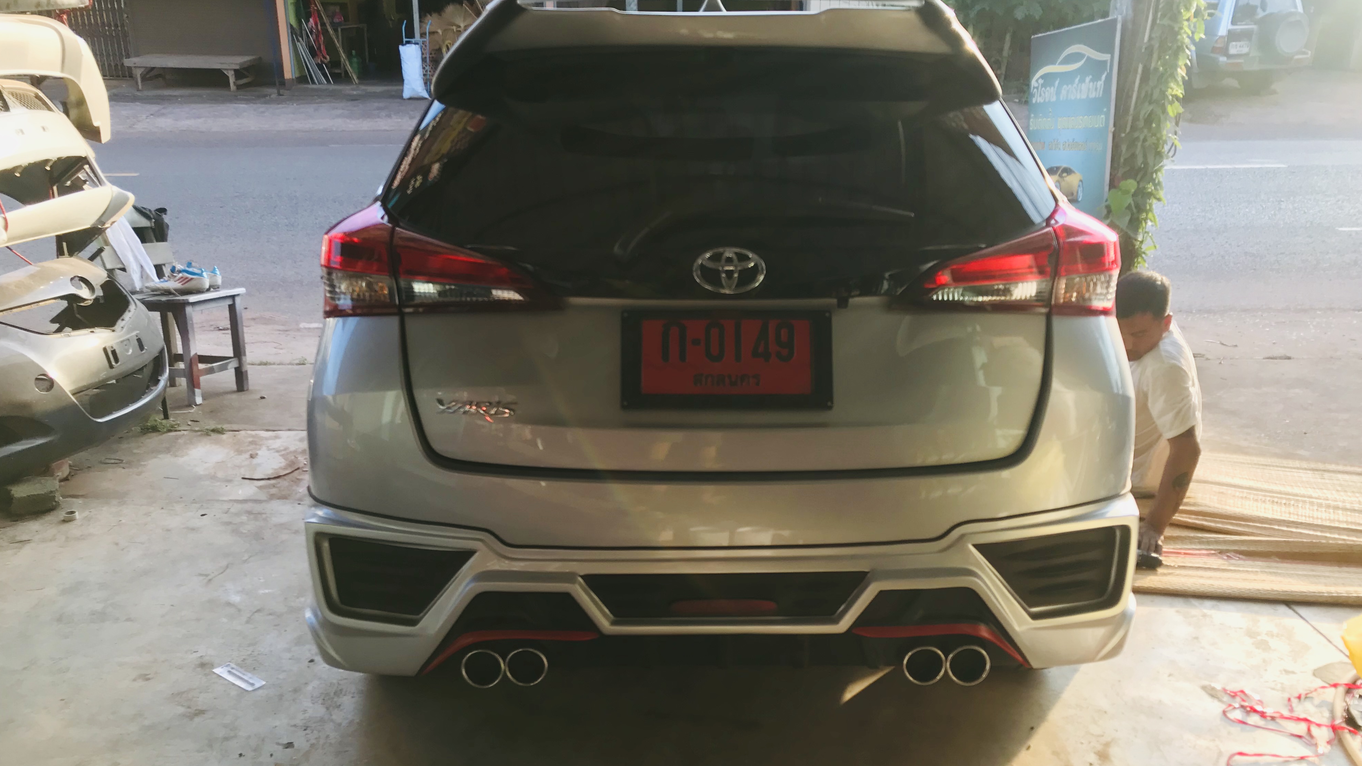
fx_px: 1120
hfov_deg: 62.6
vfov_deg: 37.7
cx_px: 683
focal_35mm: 31
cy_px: 449
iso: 20
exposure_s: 1/161
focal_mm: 3.99
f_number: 1.8
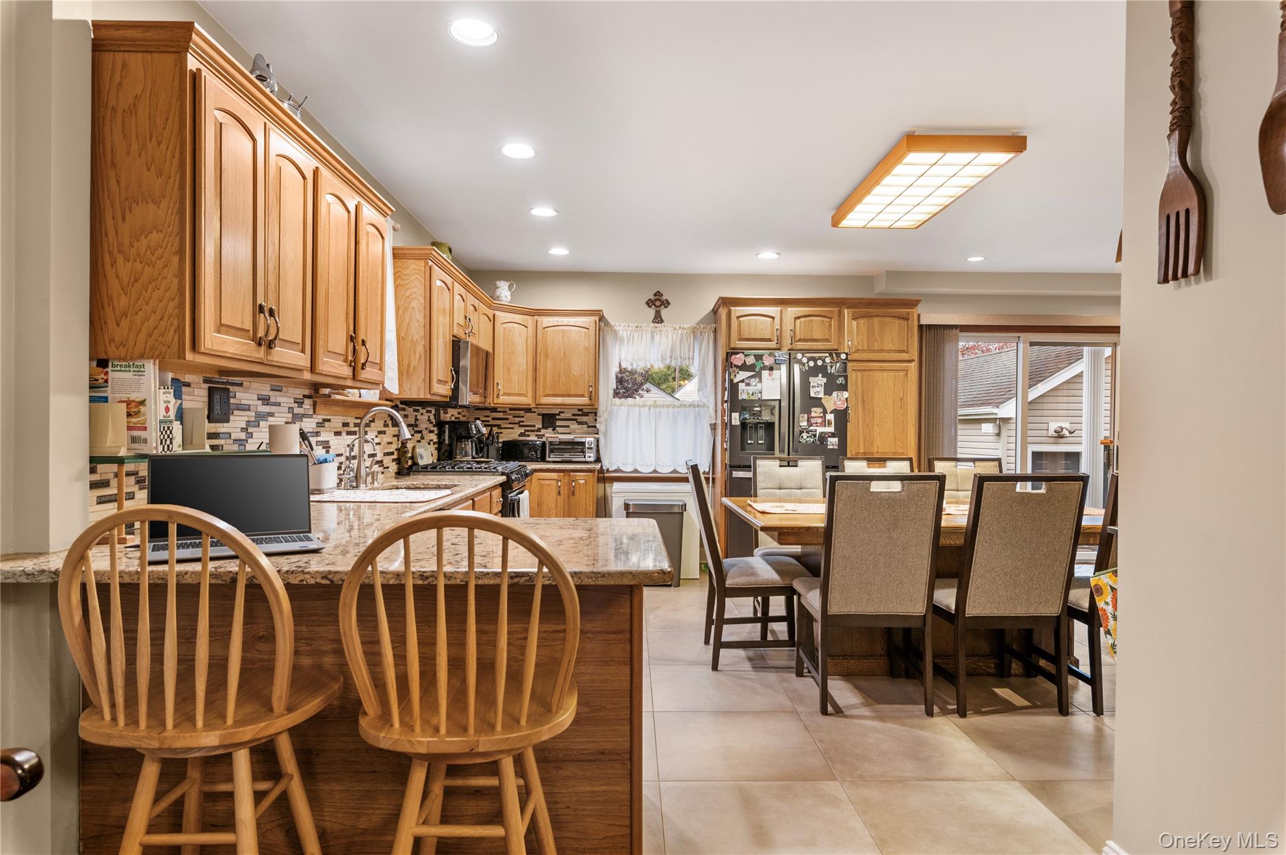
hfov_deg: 84.0
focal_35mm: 20
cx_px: 643
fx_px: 714
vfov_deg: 61.8
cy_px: 428
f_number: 8
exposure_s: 1/5
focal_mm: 20
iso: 500
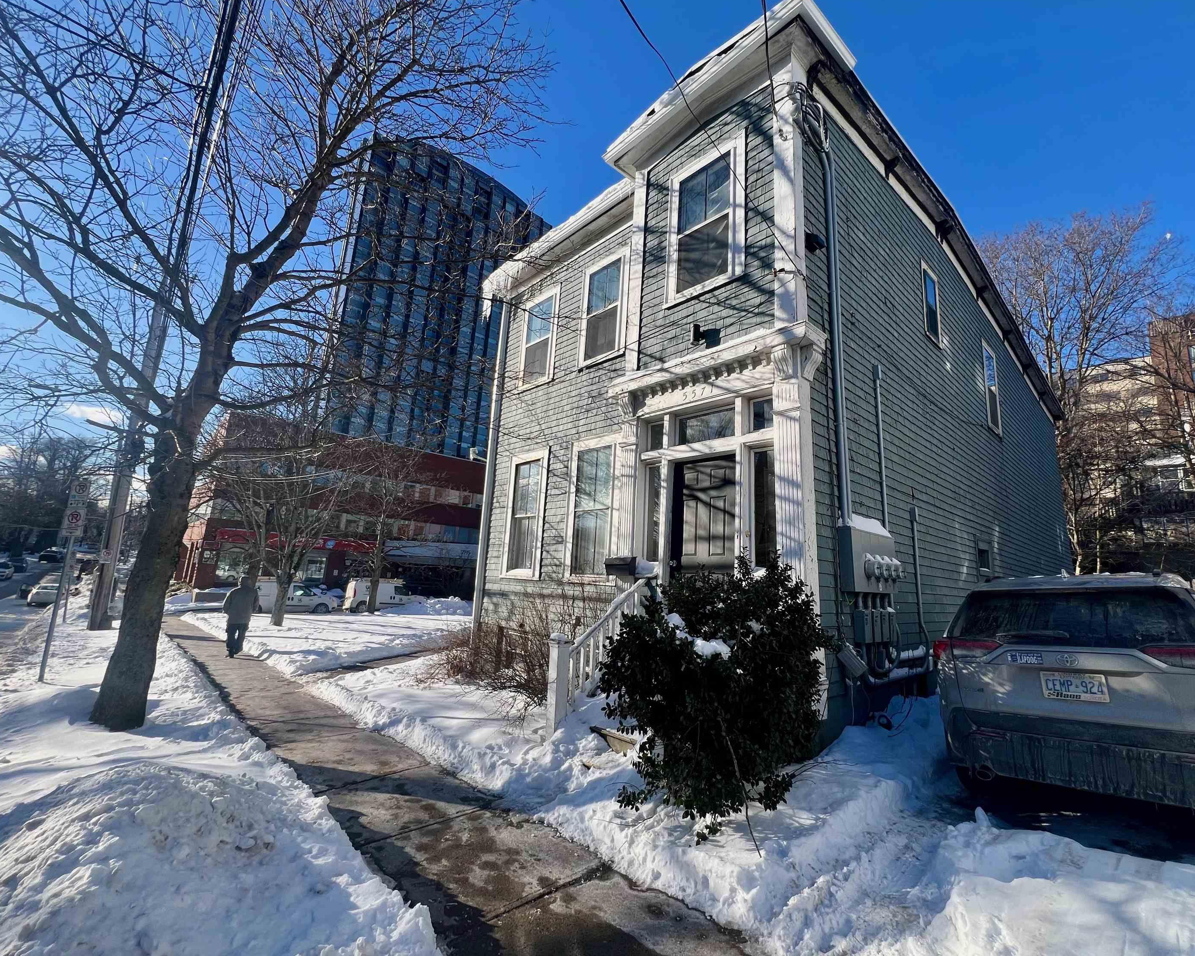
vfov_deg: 88.0
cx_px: 620
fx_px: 495
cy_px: 475
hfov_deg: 100.7
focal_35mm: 14
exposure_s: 1/1119
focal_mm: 1.57
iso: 32
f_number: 1.8
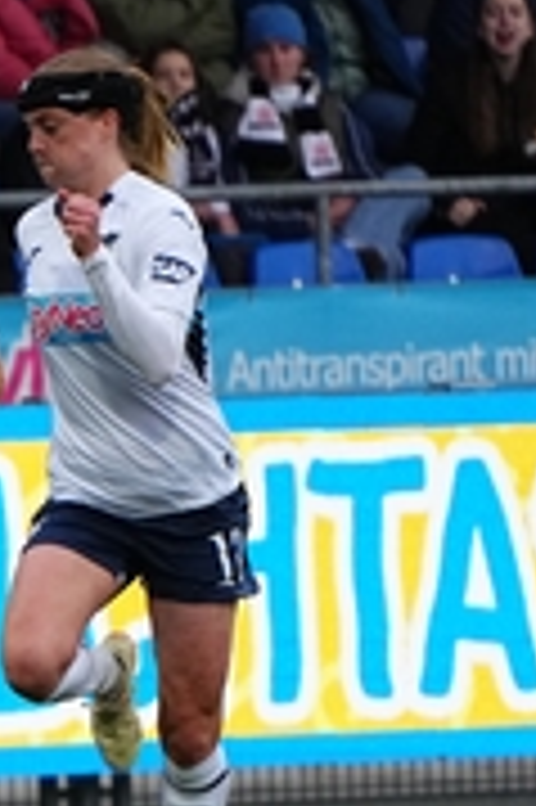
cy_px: 865
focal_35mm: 1142
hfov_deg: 1.2
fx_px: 25552
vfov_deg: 1.8
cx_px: -563
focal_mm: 340
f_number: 5.6
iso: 3200
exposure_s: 1/1600
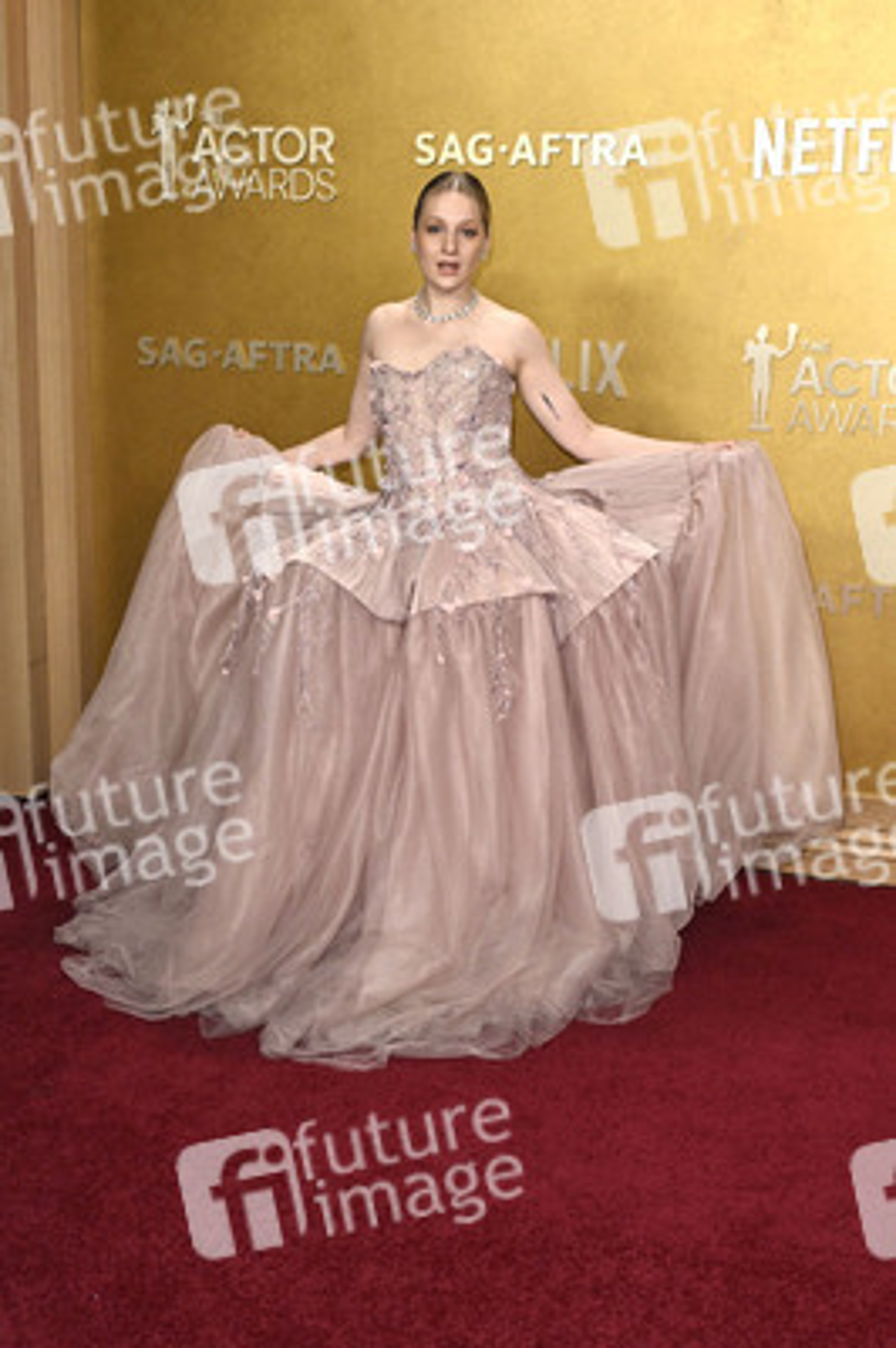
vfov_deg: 46.4
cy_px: 674
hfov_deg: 31.8
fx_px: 1571
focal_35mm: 42
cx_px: 448
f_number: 6.3
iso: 2500
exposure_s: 1/320
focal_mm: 42
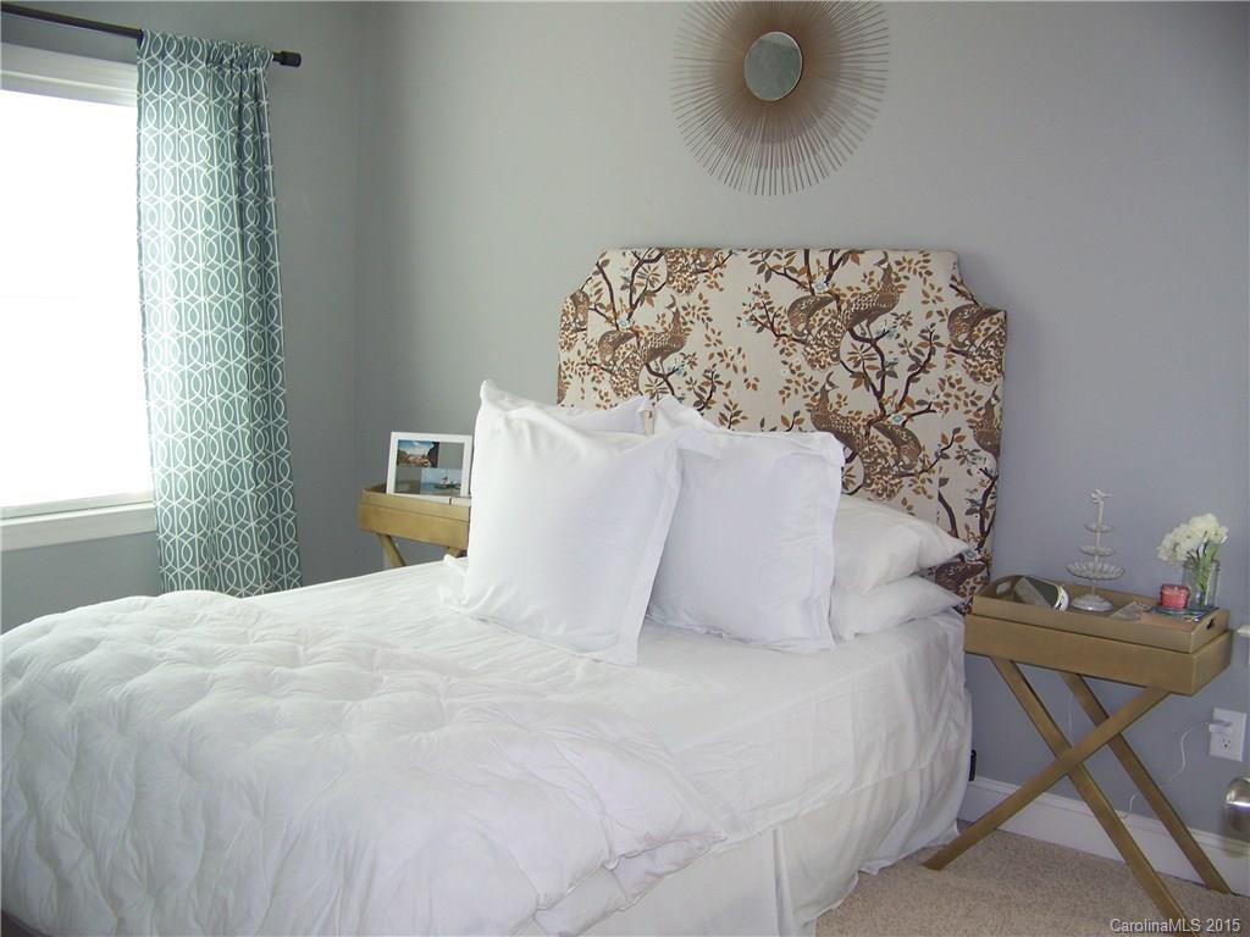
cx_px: 625
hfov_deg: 51.4
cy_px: 468
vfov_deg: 39.7
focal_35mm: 36
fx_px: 1300
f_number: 2.8
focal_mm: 5.85
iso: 64
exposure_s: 1/40
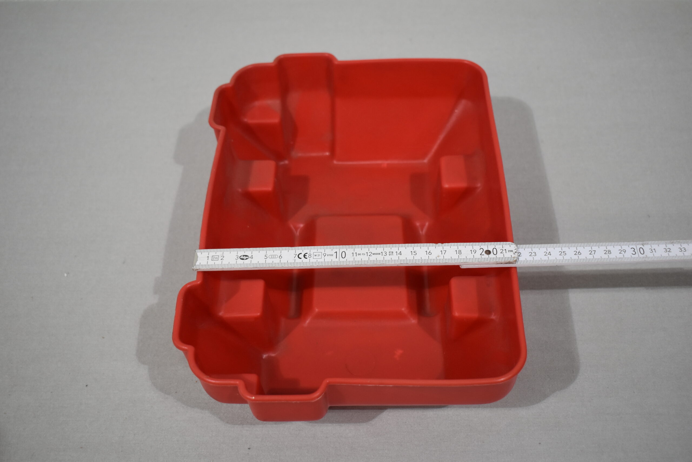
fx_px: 807
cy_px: 231
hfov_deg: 46.4
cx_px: 346
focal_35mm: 42
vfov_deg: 31.9
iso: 720
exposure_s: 1/250
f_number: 4.2
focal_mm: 28
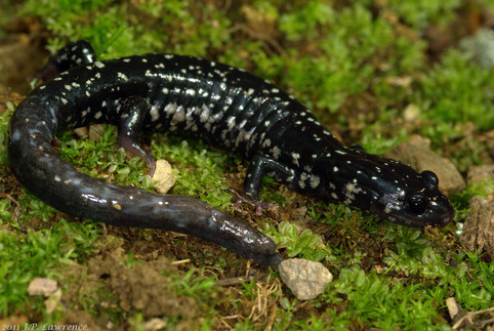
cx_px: 242
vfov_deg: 8.4
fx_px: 2247
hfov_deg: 12.5
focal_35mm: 164
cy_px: 162
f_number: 13
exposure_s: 1/125
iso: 400
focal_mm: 105
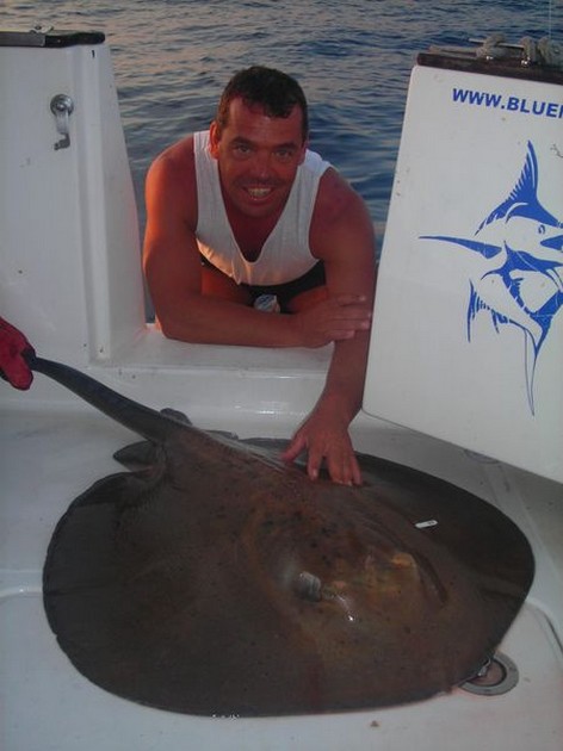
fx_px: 1020
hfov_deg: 30.9
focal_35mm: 47
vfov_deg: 40.4
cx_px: 282
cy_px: 376
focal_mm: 7.8
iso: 50
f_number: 3.4
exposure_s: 1/60.1
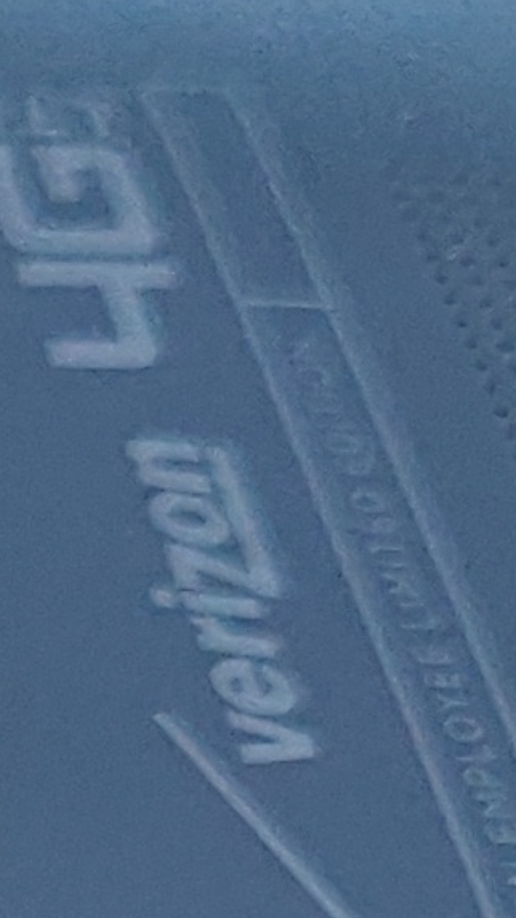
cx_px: -1684
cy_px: 1226
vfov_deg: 9.6
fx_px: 5331
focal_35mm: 219
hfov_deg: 4.9
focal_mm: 4.25
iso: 800
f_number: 1.7
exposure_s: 1/33
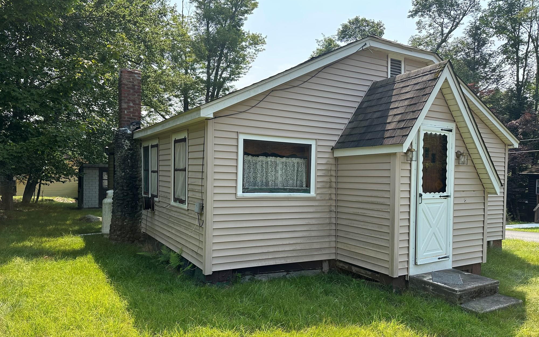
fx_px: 382
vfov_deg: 47.6
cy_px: 178
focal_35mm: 26
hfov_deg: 70.4
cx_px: 267
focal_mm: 6.86
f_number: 1.78
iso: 80
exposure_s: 1/1916
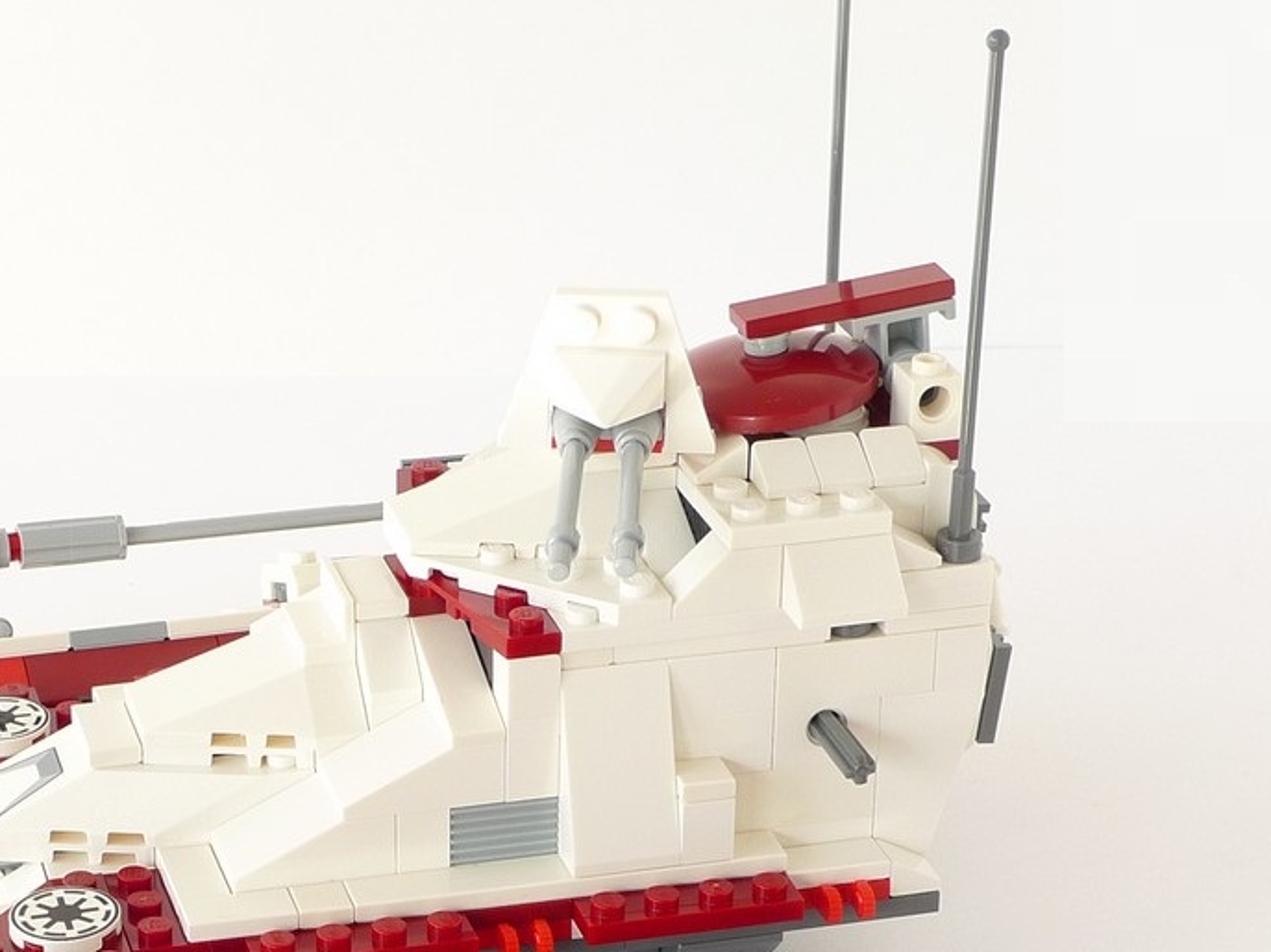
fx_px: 3744
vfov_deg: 14.3
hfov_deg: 19.1
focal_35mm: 102
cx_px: 232
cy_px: 884
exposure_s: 1/60
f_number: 4.5
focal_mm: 10.2
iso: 80
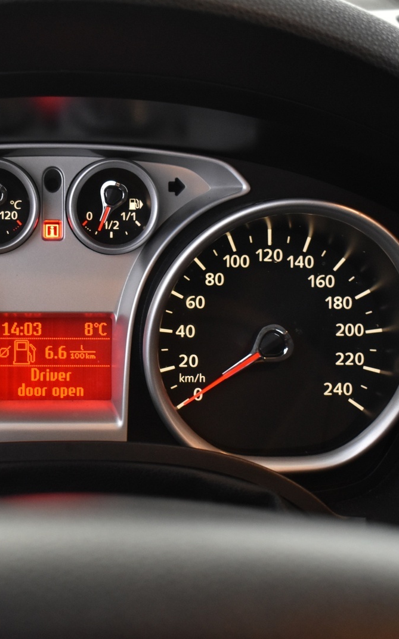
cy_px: 320
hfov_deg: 17.4
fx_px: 1288
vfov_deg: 27.9
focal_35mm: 74
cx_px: 52
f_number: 5
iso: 1250
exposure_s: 1/15
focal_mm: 32
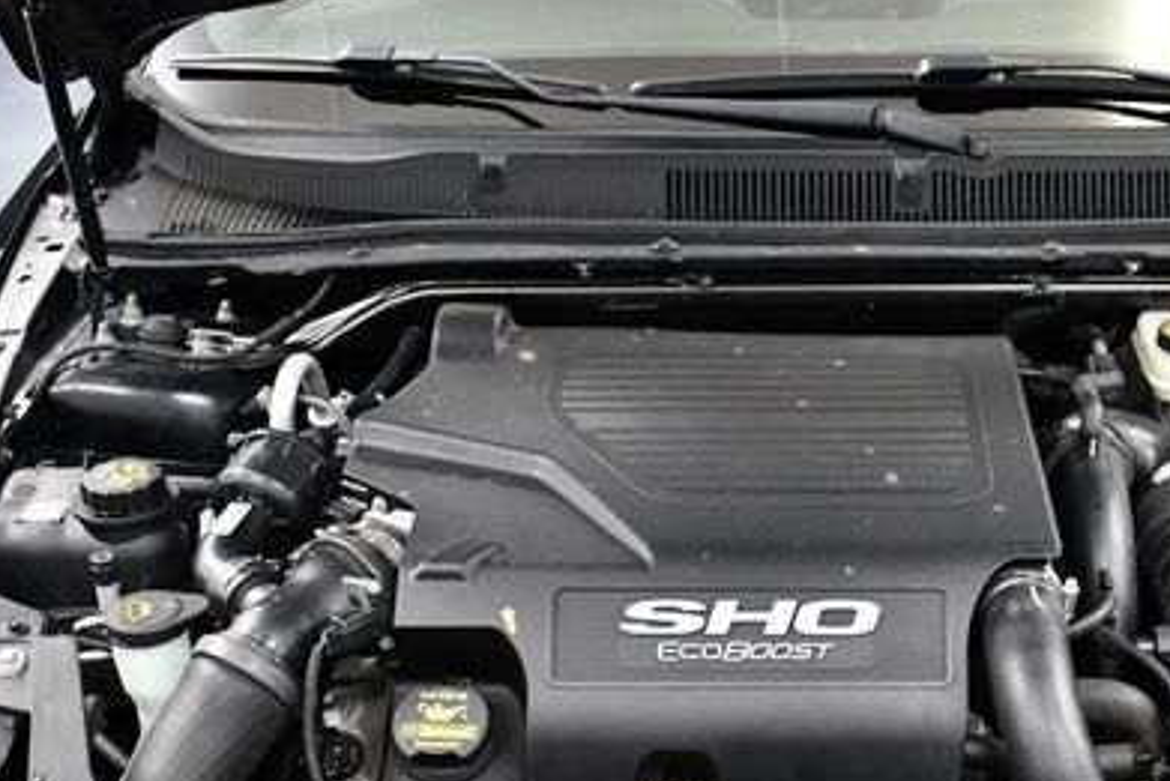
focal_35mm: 59
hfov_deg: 33.3
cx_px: 874
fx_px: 1918
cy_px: 581
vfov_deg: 22.8
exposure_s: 1/125
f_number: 3.5
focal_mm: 18
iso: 3200
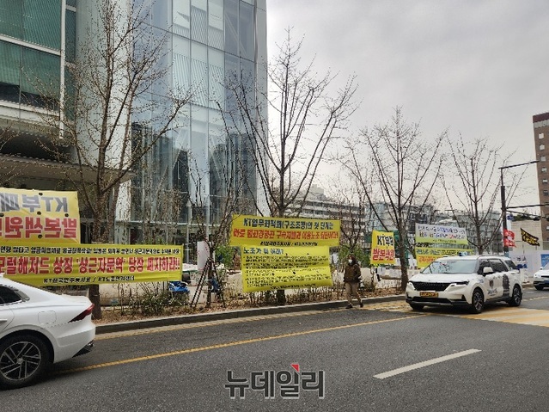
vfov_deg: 58.9
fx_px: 365
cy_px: 206
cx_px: 274
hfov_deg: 73.9
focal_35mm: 23
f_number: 1.8
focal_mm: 5.4
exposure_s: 1/714
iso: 20
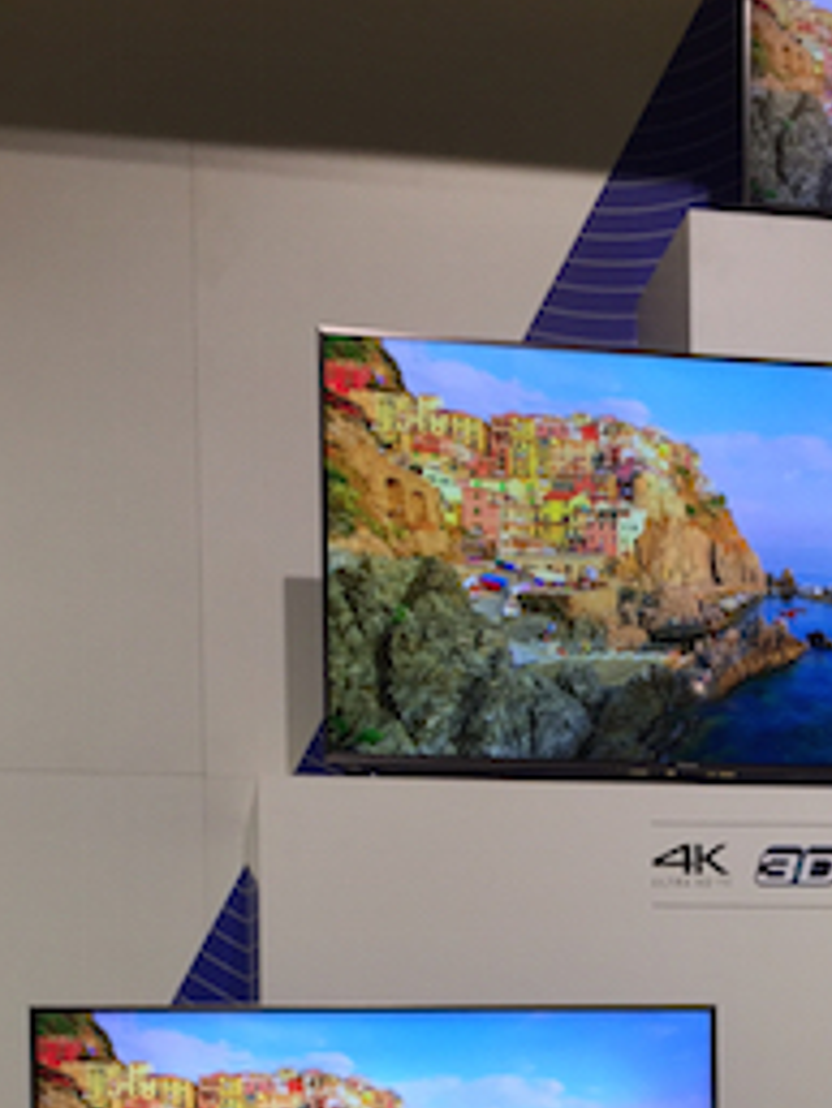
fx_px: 1985
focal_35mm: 62
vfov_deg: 29.1
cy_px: 1121
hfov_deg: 23.5
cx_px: 614
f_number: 2.2
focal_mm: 4.15
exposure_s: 1/100
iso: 50
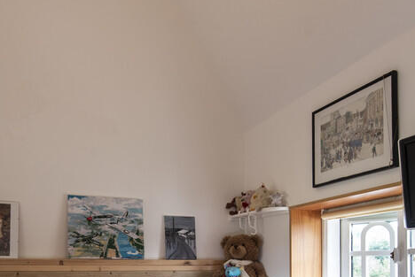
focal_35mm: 35
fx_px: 404
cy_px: 258
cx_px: 170
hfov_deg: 54.1
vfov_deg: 35.3
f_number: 8
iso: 640
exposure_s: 1/20
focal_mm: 16
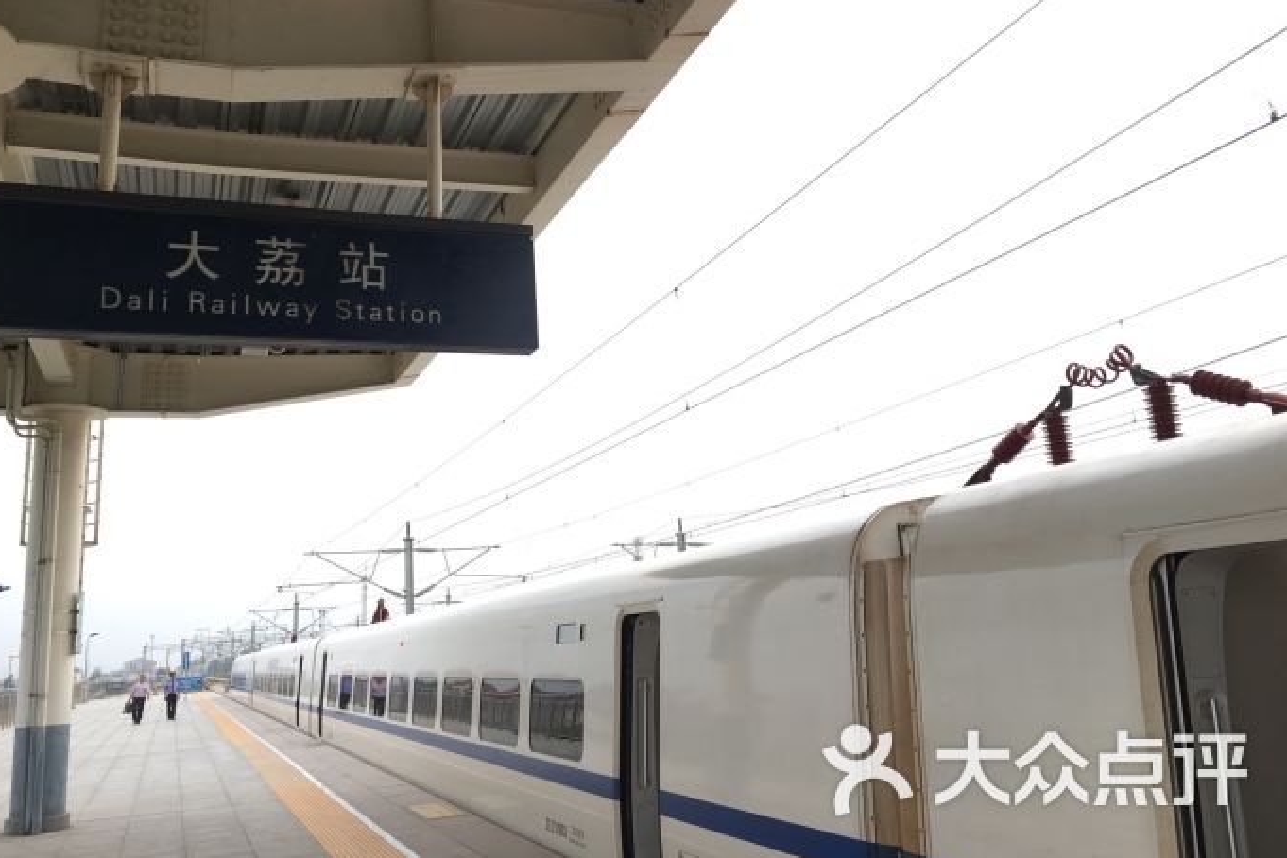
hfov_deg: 60.3
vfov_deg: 42.2
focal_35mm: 31
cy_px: 371
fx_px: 1108
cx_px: 635
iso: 25
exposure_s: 1/102
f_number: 2.2
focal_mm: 4.15
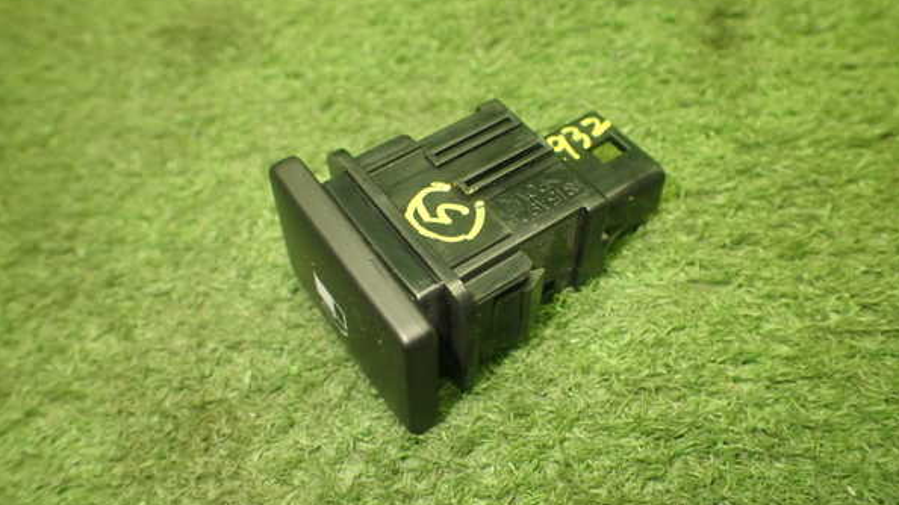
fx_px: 787
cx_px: 451
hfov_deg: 59.5
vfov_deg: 35.6
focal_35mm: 33
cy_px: 245
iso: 800
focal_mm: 5.4
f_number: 2.3
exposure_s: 1/125
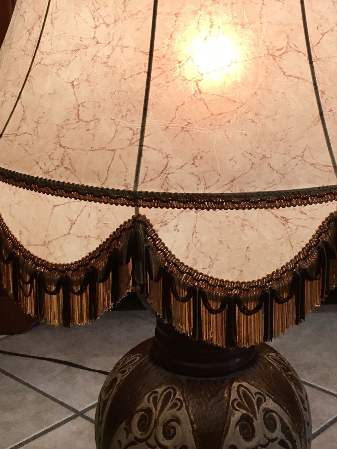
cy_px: 151
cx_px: 192
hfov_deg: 22.9
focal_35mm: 64
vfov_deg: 30.1
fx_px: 831
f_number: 2.2
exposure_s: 1/33
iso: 32
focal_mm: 4.15
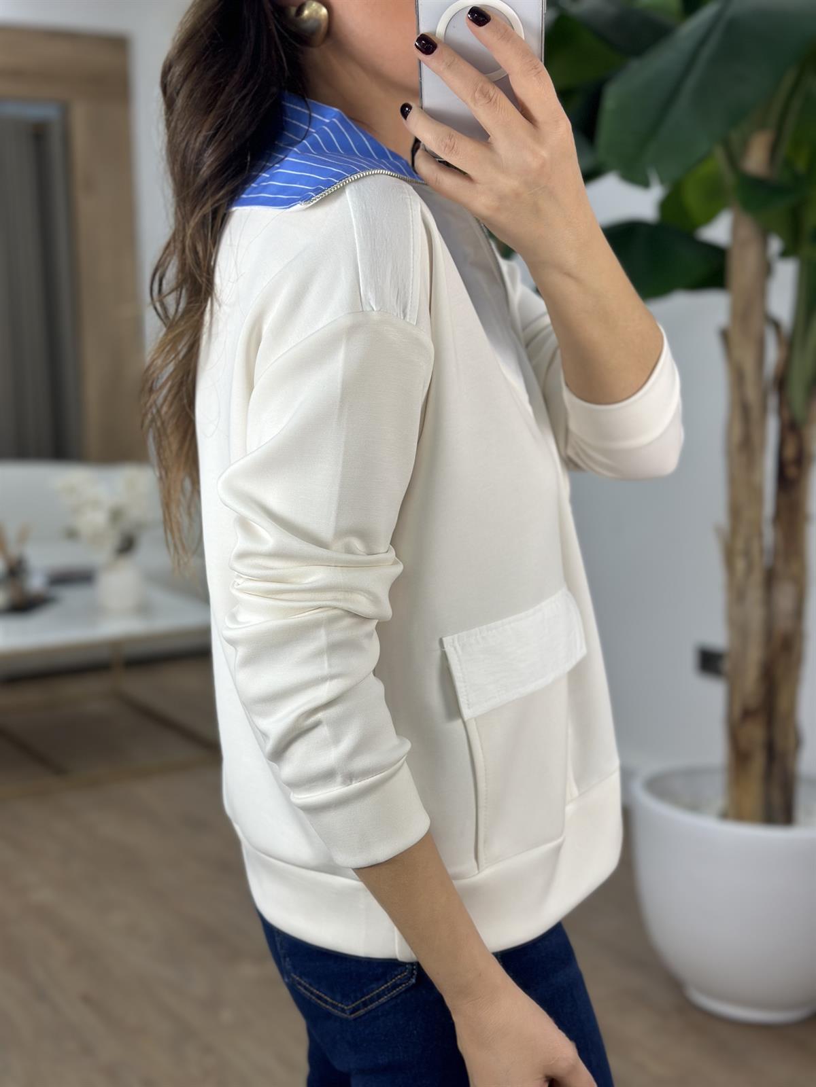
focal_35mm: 48
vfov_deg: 39.7
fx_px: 1509
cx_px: 408
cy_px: 544
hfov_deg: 30.3
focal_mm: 6.86
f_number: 1.78
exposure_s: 1/224
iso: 80
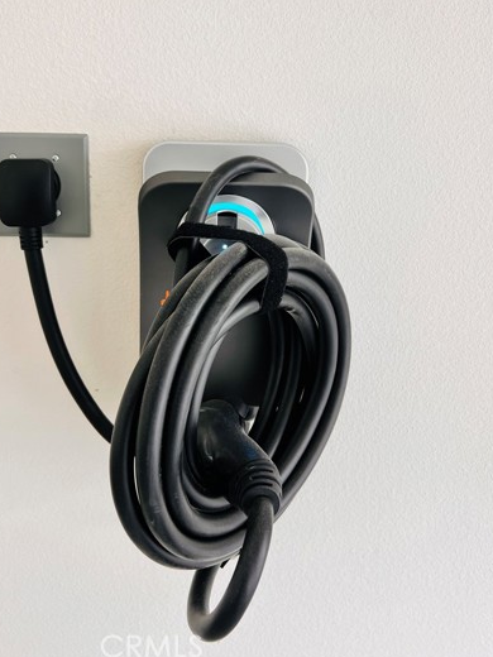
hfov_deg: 44.1
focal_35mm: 32
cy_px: 260
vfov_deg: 56.4
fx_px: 608
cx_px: 224
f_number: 1.5
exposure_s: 1/120
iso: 64
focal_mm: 5.7
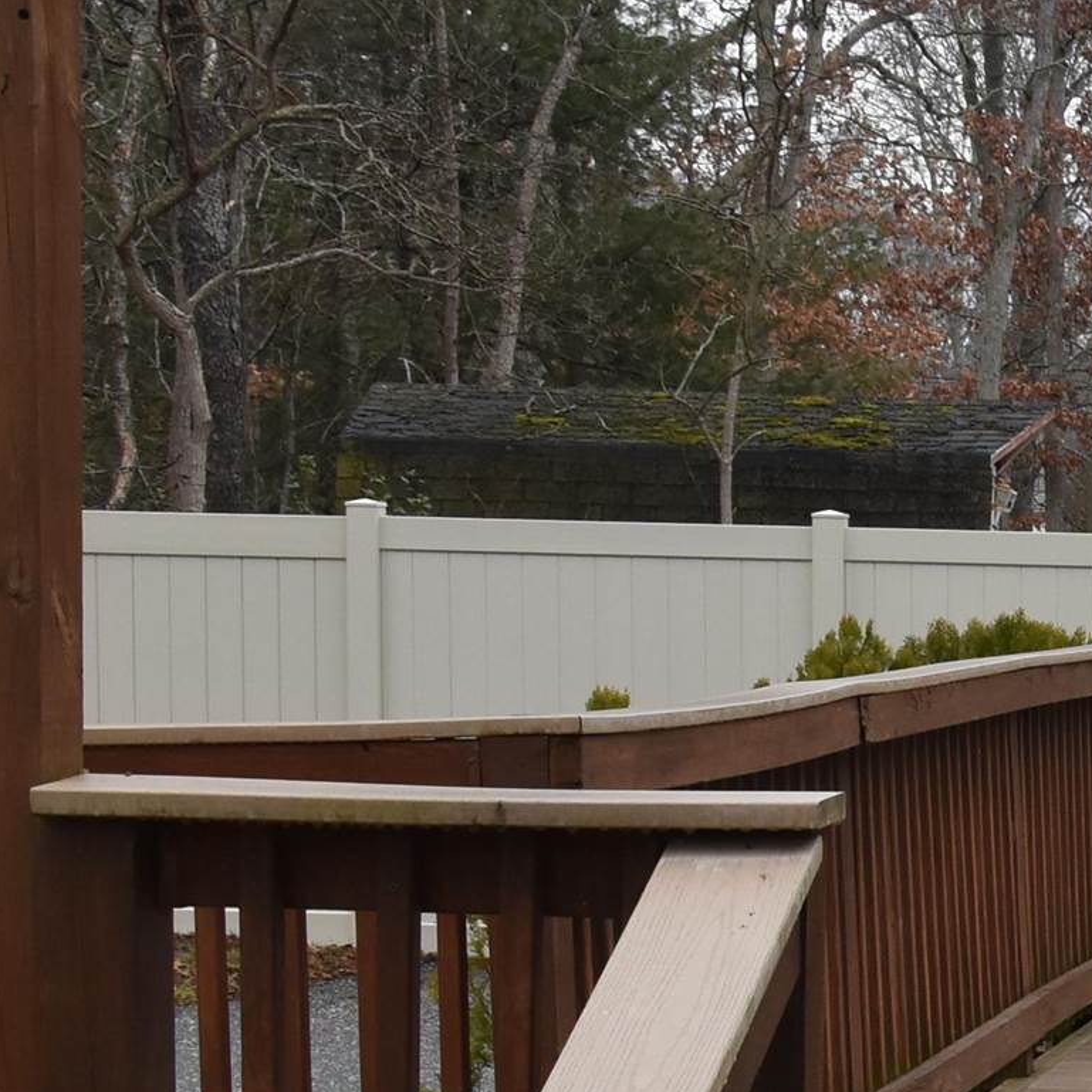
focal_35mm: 112
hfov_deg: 14.4
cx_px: 1698
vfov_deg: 15.4
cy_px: 973
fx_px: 3997
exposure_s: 1/400
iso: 800
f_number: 8
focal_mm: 22
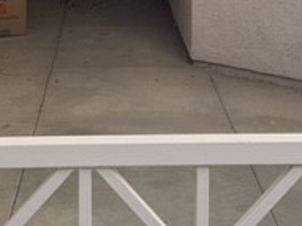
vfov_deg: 13.2
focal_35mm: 104
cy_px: -139
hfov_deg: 18.9
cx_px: 145
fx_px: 907
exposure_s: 1/218
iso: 25
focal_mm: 3.3
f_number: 2.4
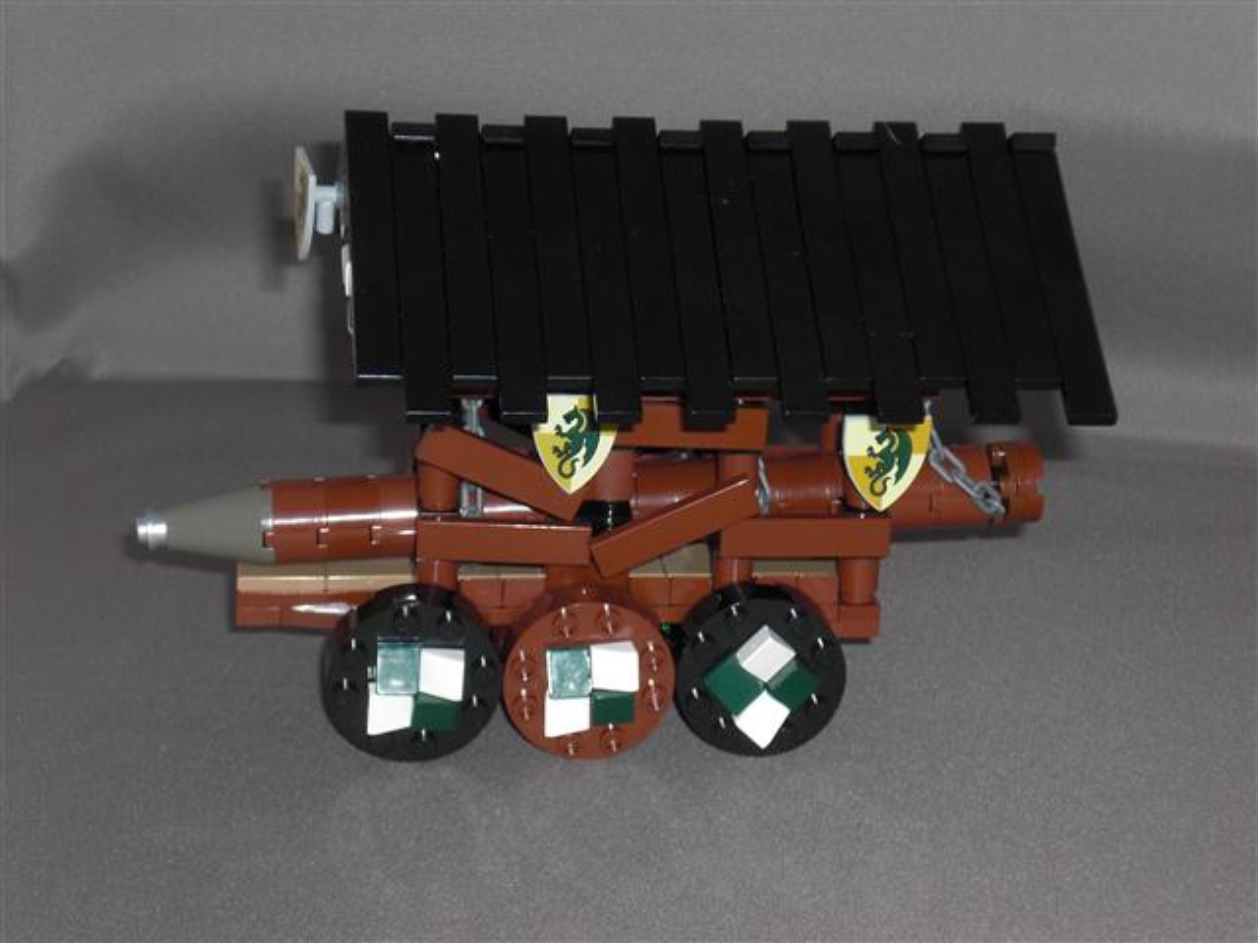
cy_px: 472
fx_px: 3162
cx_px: 629
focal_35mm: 87
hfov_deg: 22.5
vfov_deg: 17.0
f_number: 5
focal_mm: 14.49
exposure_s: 1/60
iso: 100
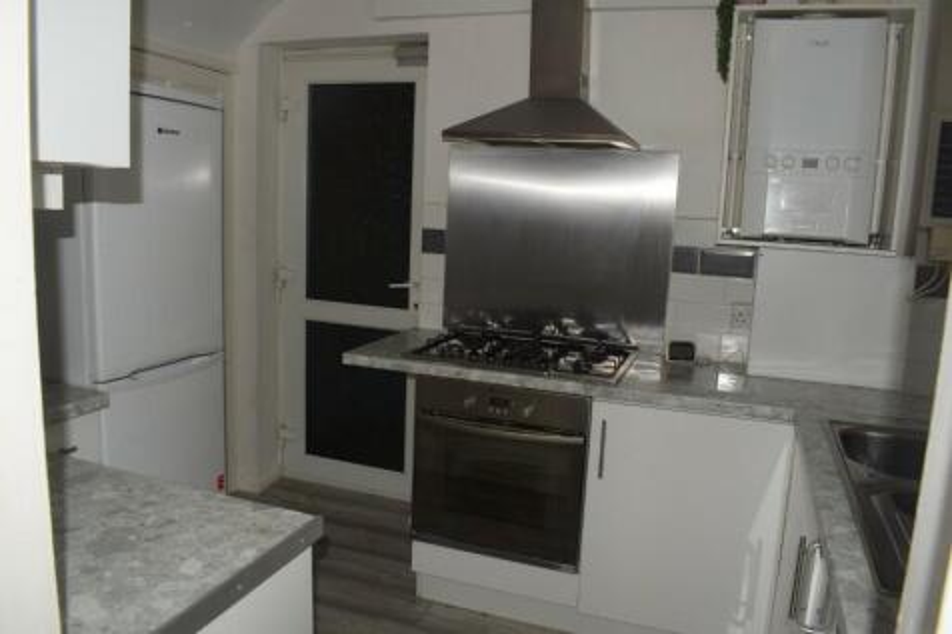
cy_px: 317
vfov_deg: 47.9
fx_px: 714
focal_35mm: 27
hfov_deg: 67.4
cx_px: 476
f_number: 8
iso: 100
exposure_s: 1/60
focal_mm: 18
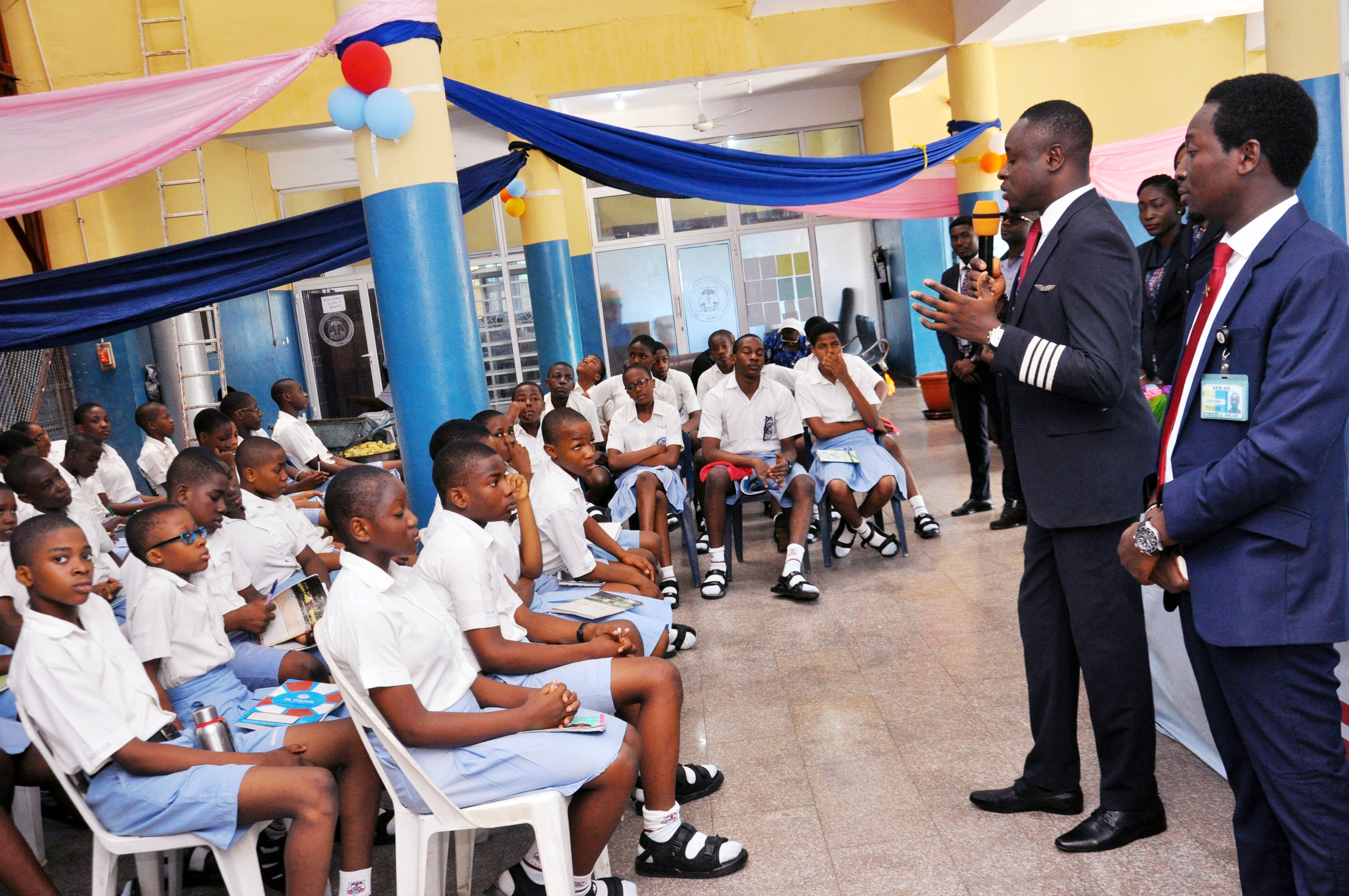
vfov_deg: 36.8
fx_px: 1347
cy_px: 448
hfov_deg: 53.2
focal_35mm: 36
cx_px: 674
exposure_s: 1/60
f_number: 5.6
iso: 800
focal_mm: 24
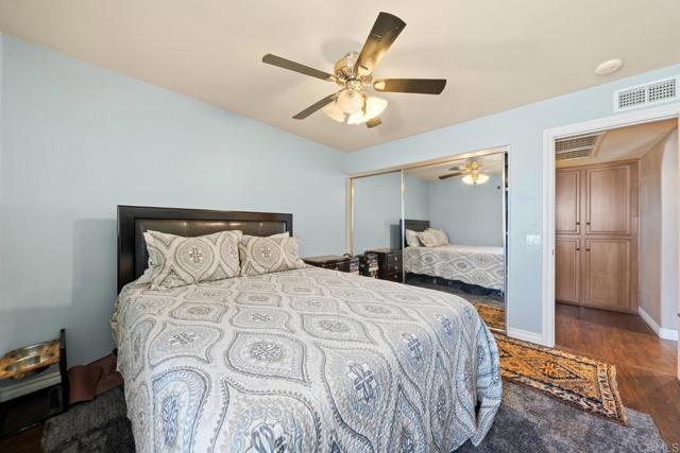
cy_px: 226
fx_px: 227
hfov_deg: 112.6
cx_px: 340
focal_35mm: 12
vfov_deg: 90.0
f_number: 6.3
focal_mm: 12
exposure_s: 2
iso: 250
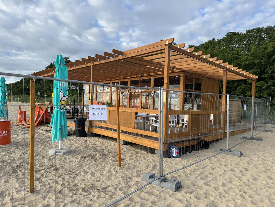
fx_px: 191
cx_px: 138
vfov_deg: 56.8
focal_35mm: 24
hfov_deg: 71.6
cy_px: 104
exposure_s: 1/1560
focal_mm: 6.76
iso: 80
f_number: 1.78
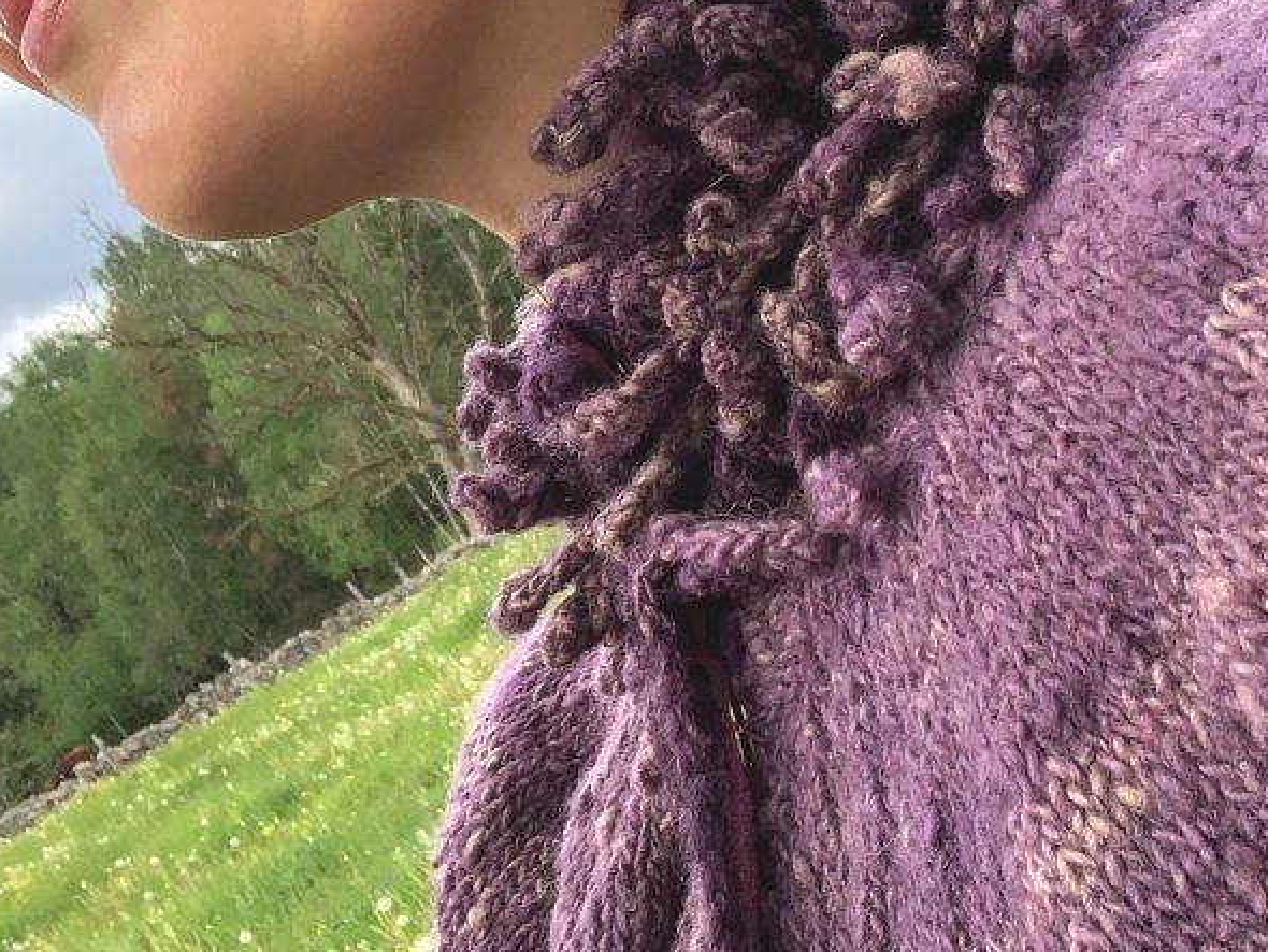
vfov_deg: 25.1
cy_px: 302
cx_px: 787
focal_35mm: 58
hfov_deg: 33.1
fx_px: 2125
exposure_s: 1/611
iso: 16
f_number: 2.2
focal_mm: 2.87
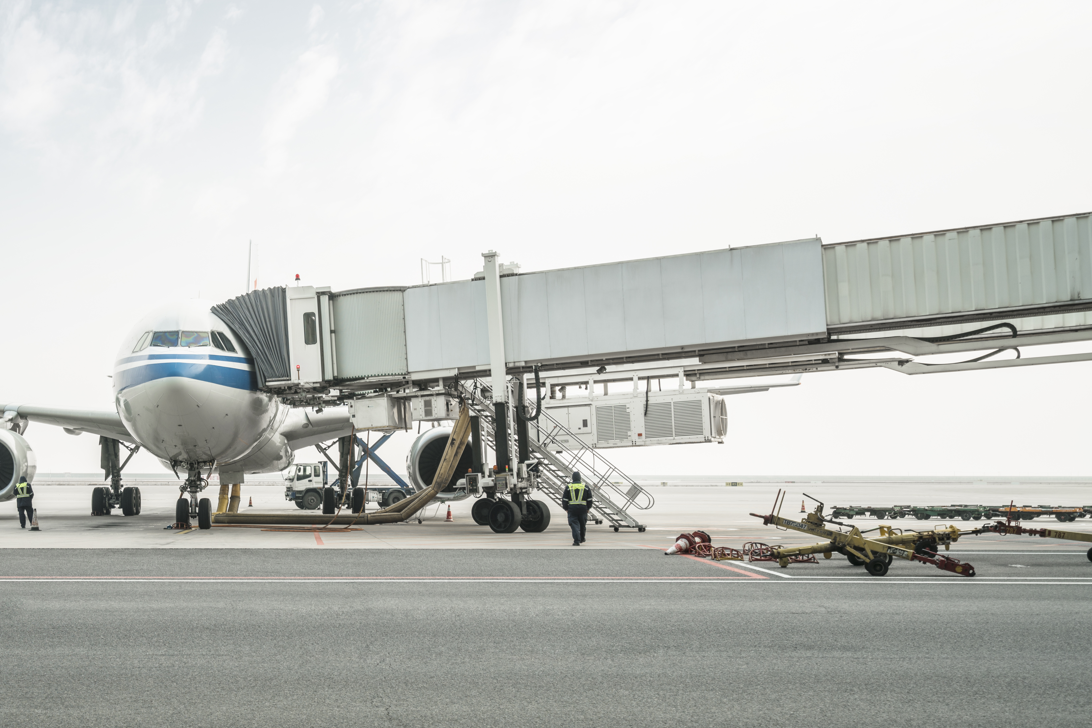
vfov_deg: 26.4
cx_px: 306
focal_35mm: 51
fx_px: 1547
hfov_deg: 38.1
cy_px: 472
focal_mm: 35
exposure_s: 1/160
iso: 50
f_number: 4.5
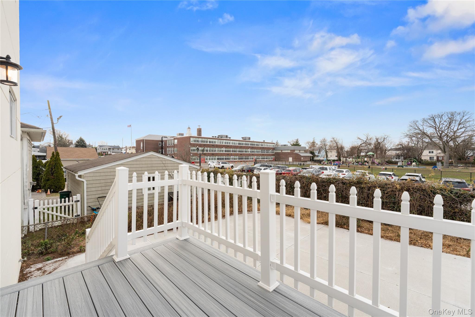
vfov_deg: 81.2
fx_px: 185
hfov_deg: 104.3
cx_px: 238
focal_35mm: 14
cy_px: 158
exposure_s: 1/200
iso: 250
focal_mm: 14
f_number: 10
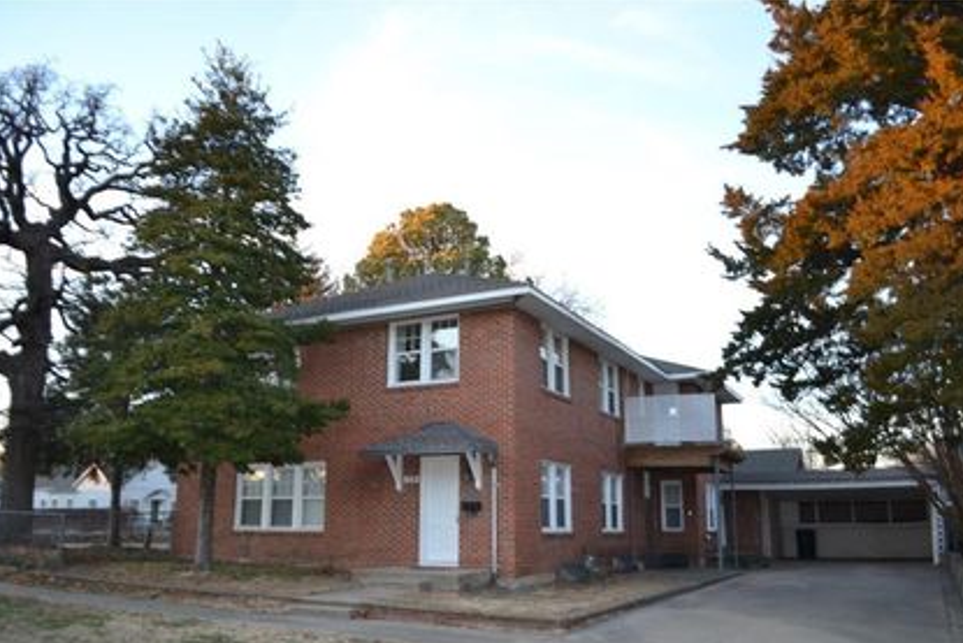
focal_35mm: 28
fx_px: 749
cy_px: 331
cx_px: 477
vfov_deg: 46.4
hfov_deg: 65.5
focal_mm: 18
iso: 360
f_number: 4
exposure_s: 1/125
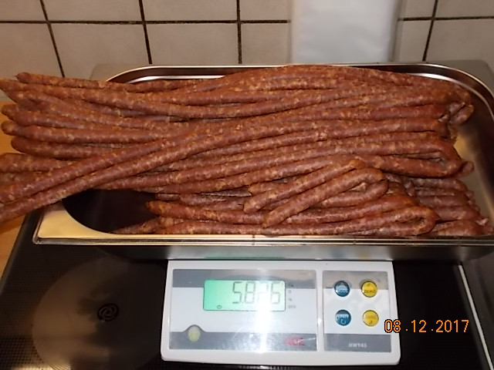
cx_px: 247
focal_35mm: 44
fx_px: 628
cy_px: 185
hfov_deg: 42.9
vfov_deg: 32.9
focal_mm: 7.9
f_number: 4.2
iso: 200
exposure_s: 1/30
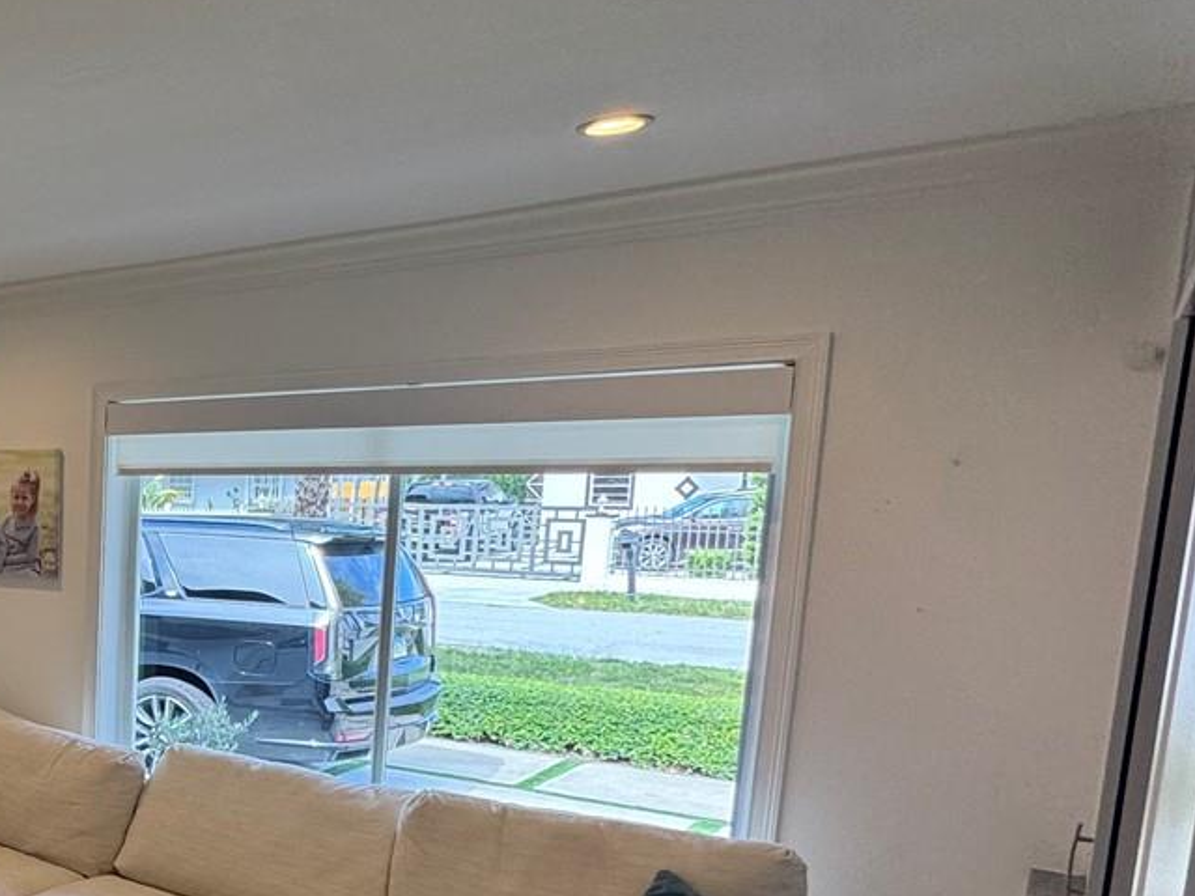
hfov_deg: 40.4
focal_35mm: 35
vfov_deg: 39.8
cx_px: -174
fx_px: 1208
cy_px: 646
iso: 80
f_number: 2.2
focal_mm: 2.22
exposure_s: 1/120
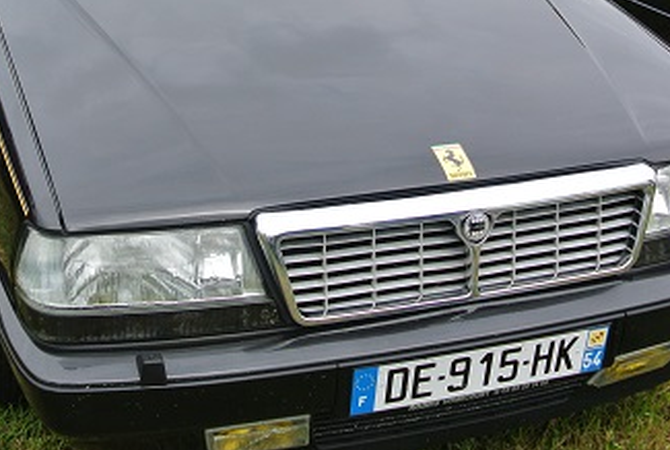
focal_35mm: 59
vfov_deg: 22.9
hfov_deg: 33.9
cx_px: 309
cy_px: 132
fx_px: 1100
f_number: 4.5
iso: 100
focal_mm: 11.4
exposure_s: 1/500
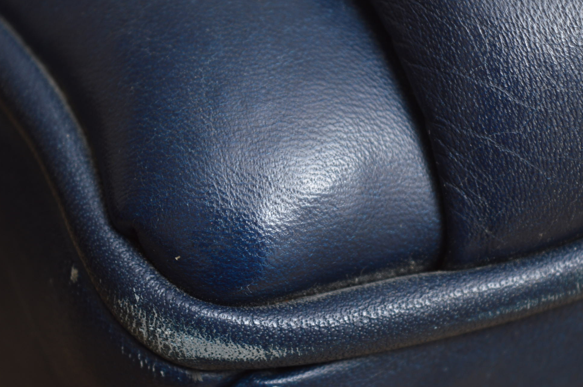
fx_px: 2067
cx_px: 322
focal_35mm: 128
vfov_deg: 10.7
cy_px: 169
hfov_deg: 16.0
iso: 100
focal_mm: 55
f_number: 5.6
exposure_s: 1/125
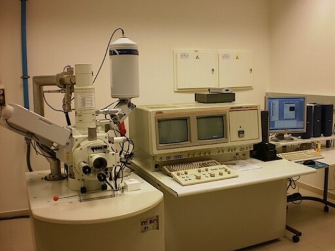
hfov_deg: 49.0
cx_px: 168
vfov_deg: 37.7
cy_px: 126
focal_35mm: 38
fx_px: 368
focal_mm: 6.3
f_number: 3.1
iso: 100
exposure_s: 1/30
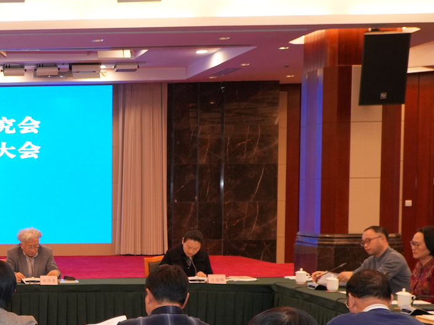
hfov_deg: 23.9
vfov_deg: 19.9
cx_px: -110
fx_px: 915
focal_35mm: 73
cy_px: 266
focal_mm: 18
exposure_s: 1/60
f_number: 4
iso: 800
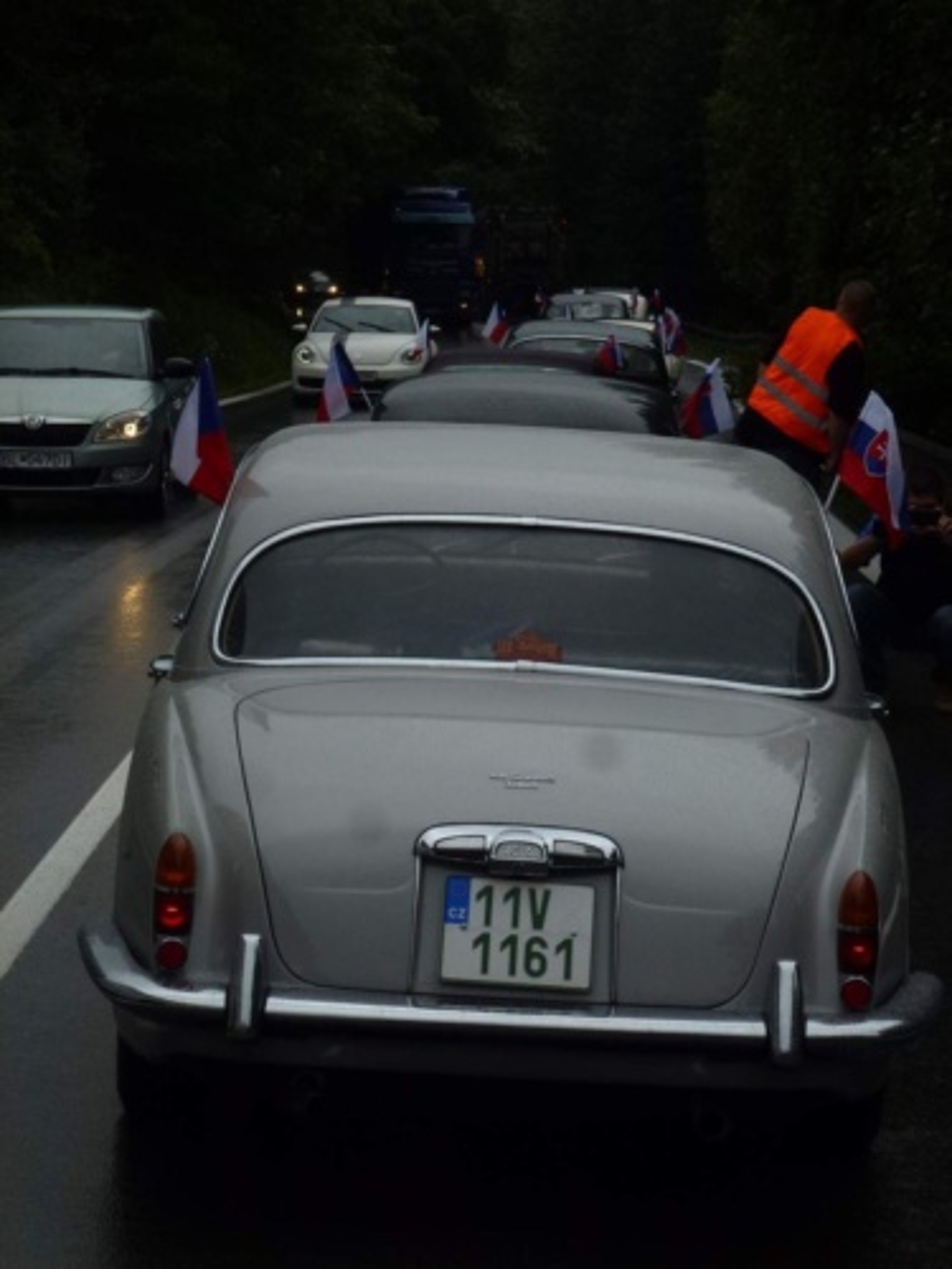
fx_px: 3814
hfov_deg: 14.2
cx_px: 476
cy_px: 634
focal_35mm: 104
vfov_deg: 18.9
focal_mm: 18.7
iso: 100
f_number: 5
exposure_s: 1/500
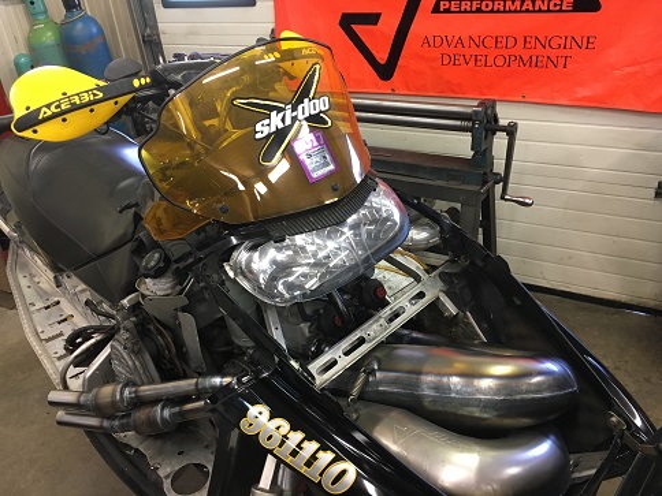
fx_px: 555
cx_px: 331
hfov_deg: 61.7
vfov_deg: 48.2
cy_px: 248
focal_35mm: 29
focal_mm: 4.15
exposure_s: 1/30
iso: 125
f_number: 2.2
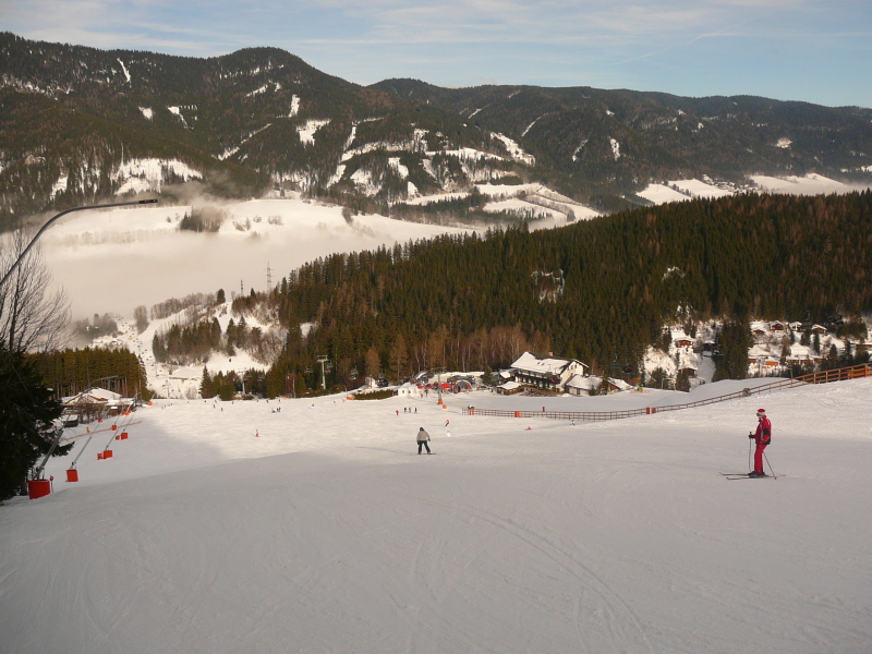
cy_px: 327
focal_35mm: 35
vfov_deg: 40.7
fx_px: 882
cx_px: 436
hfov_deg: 52.6
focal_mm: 5.2
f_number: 5
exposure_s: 1/500
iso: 80
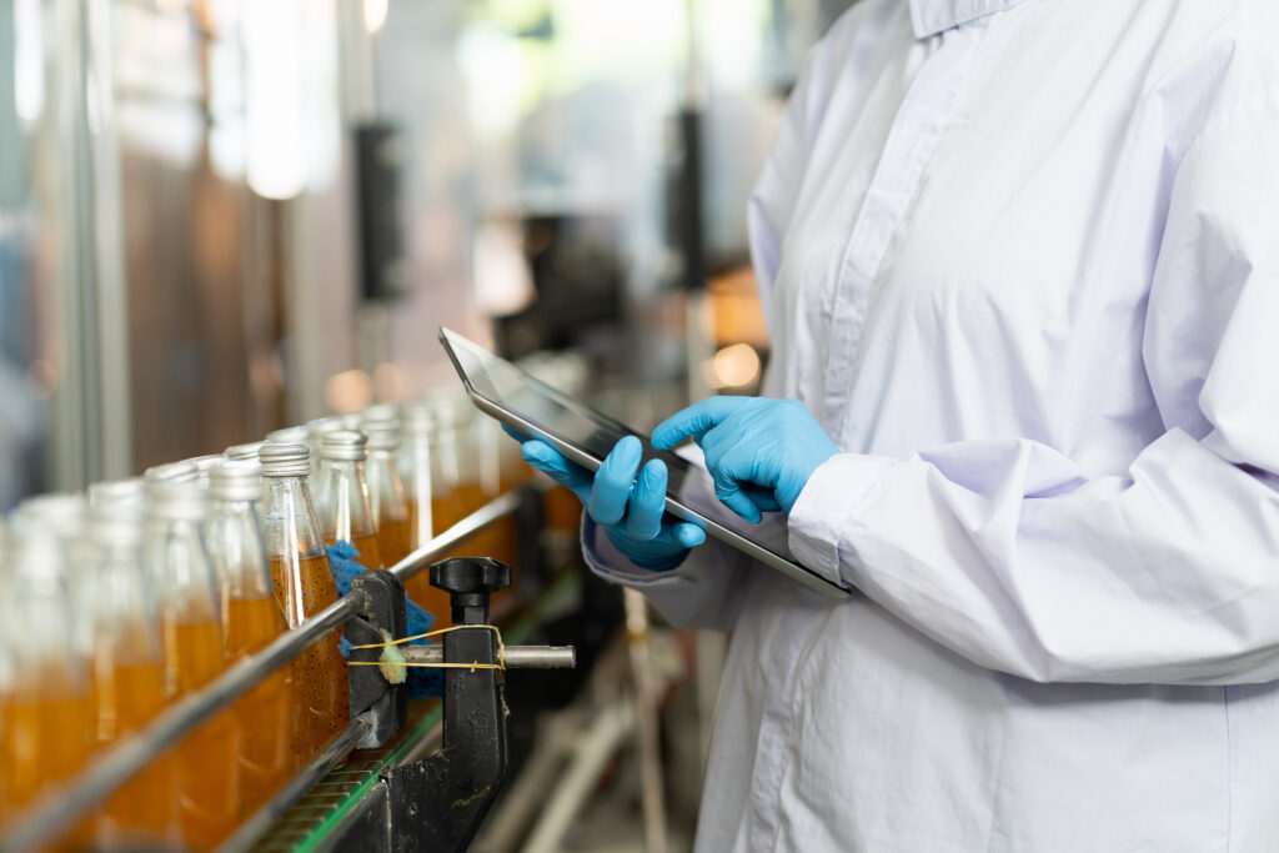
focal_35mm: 85
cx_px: 640
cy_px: 426
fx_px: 3020
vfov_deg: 16.1
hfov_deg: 23.9
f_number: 2.5
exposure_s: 1/250
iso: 800
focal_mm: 85
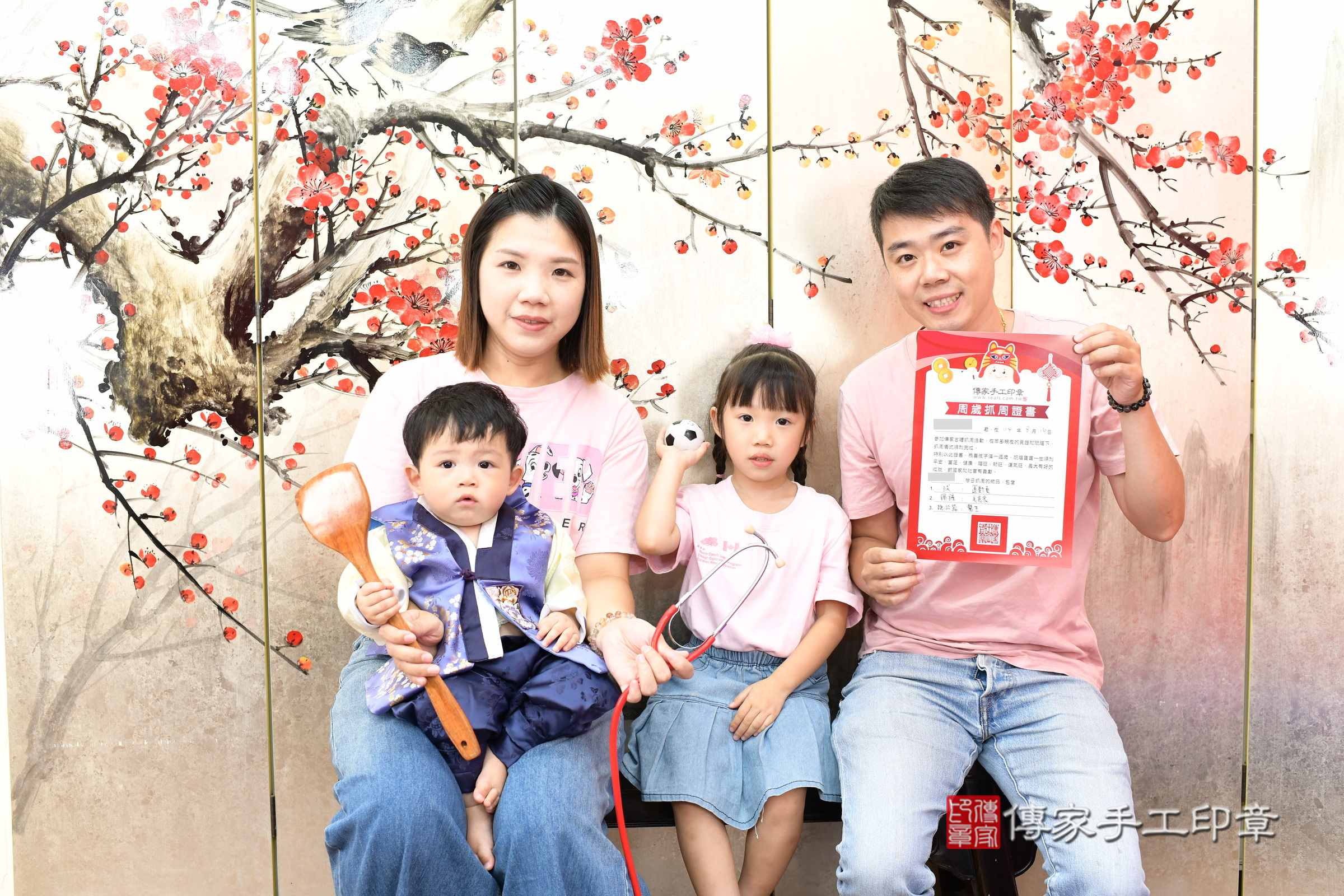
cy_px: 448
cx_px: 672
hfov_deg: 54.4
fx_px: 1307
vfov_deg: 37.9
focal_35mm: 35
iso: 1000
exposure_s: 1/200
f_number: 4.5
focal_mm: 35
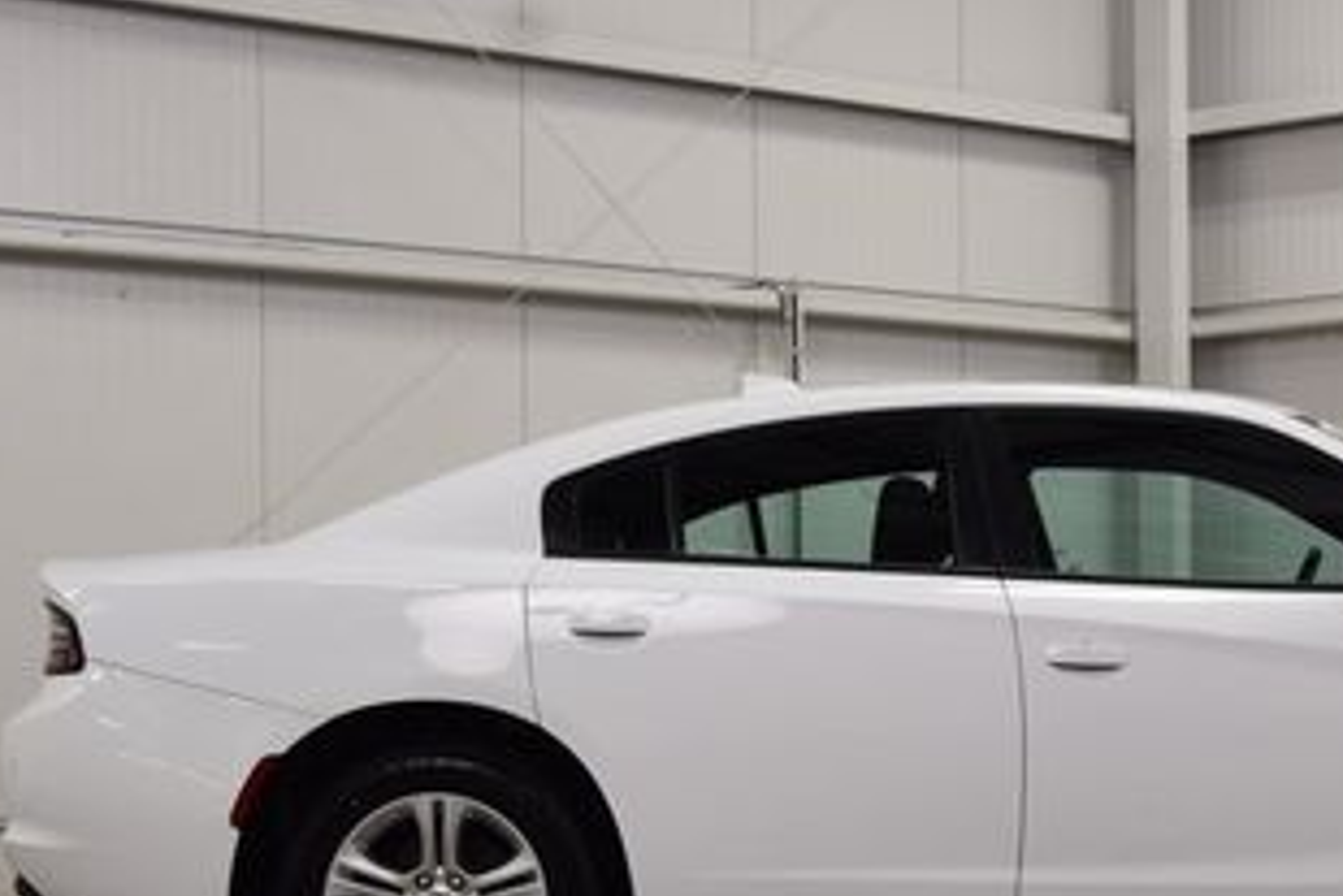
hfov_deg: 21.5
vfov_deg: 14.6
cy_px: 712
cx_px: 1131
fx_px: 3471
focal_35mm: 93
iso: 400
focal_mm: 30
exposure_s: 1/40
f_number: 7.1
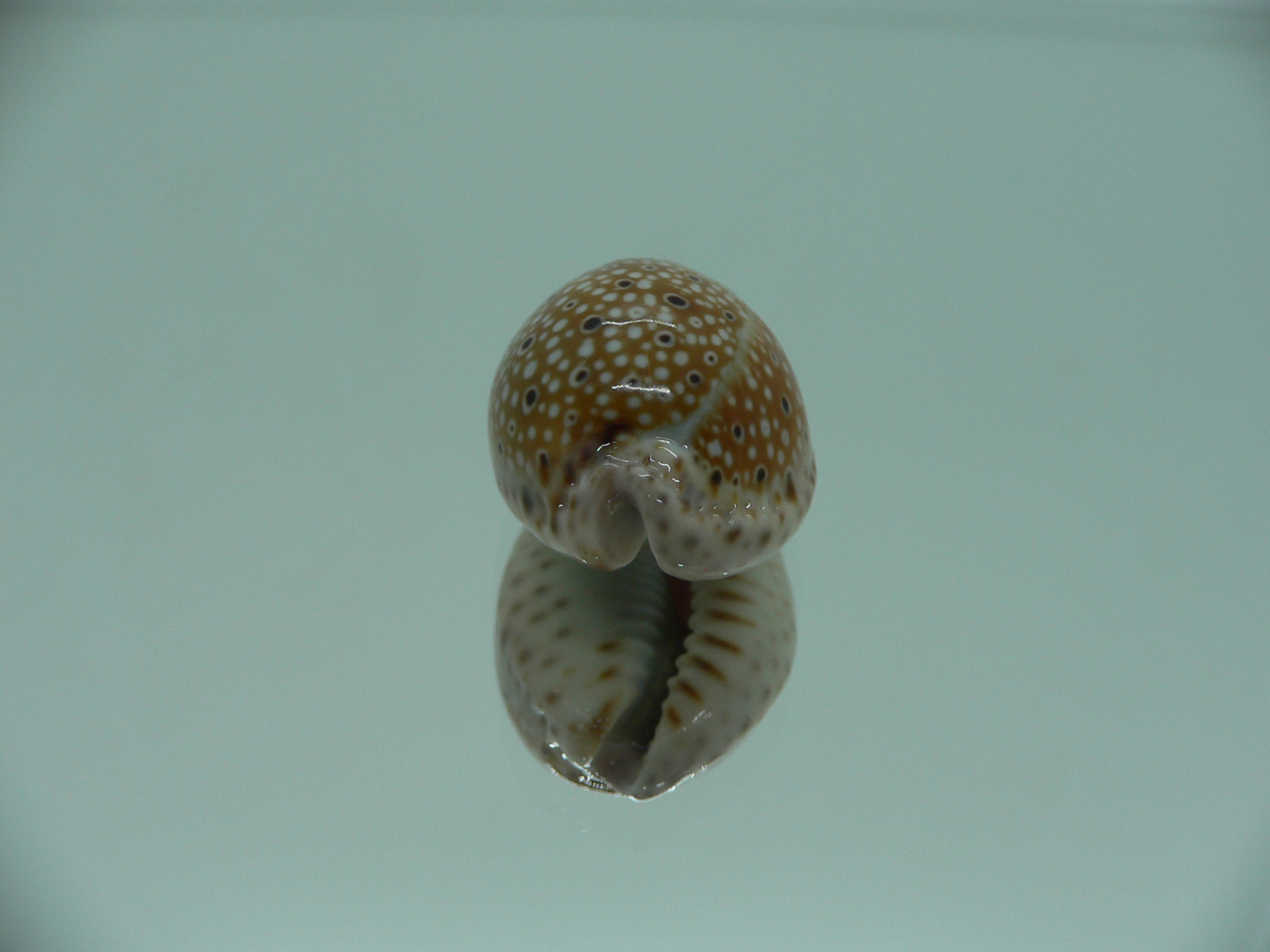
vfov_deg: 40.7
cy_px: 476
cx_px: 635
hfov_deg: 52.6
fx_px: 1284
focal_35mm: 35
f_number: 2.8
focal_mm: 4.6
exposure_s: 1/60
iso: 80
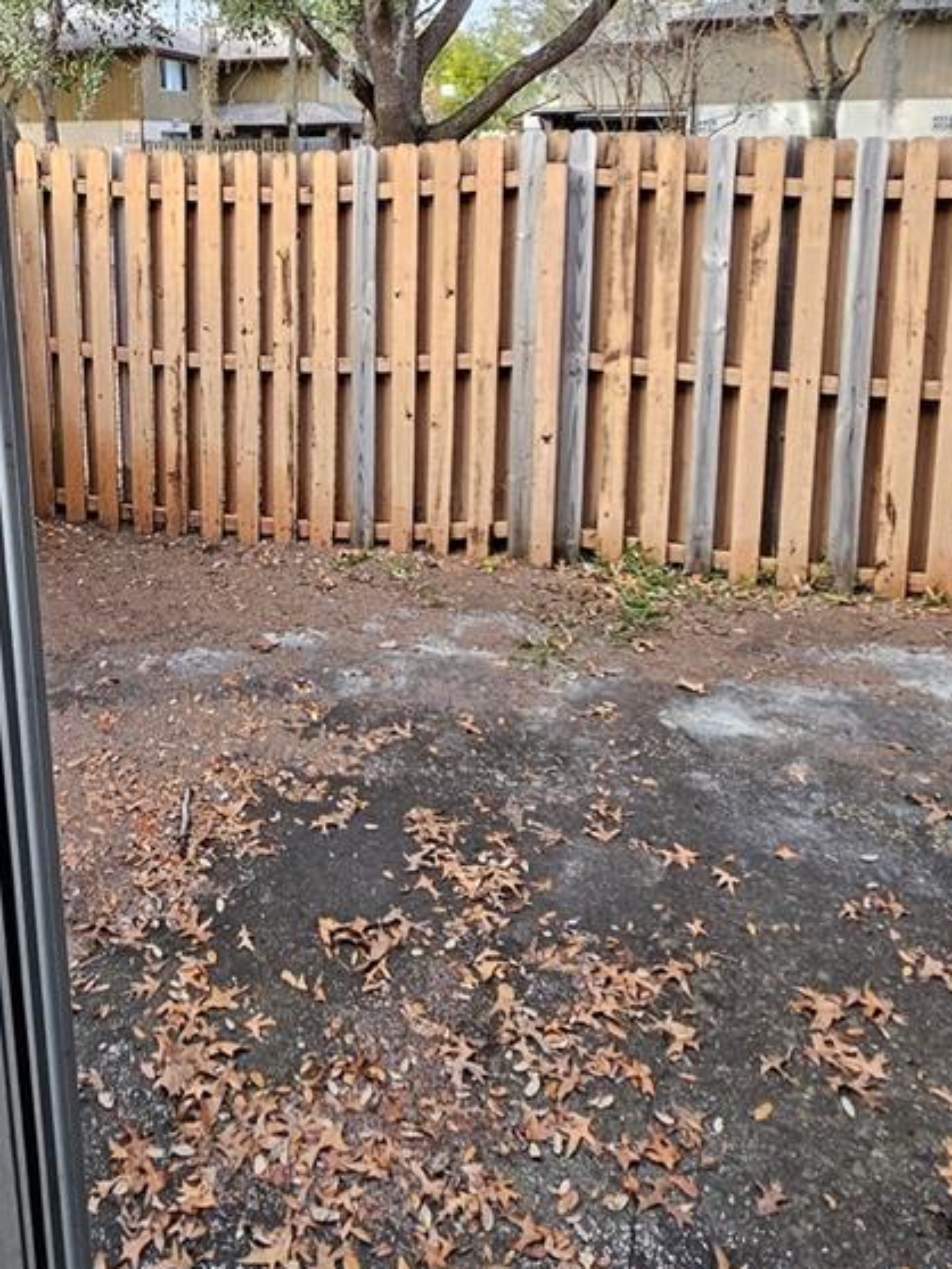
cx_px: 333
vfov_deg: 61.7
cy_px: 410
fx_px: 1026
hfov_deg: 49.1
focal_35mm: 28
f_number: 2.2
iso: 80
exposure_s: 1/77.4
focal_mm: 1.74
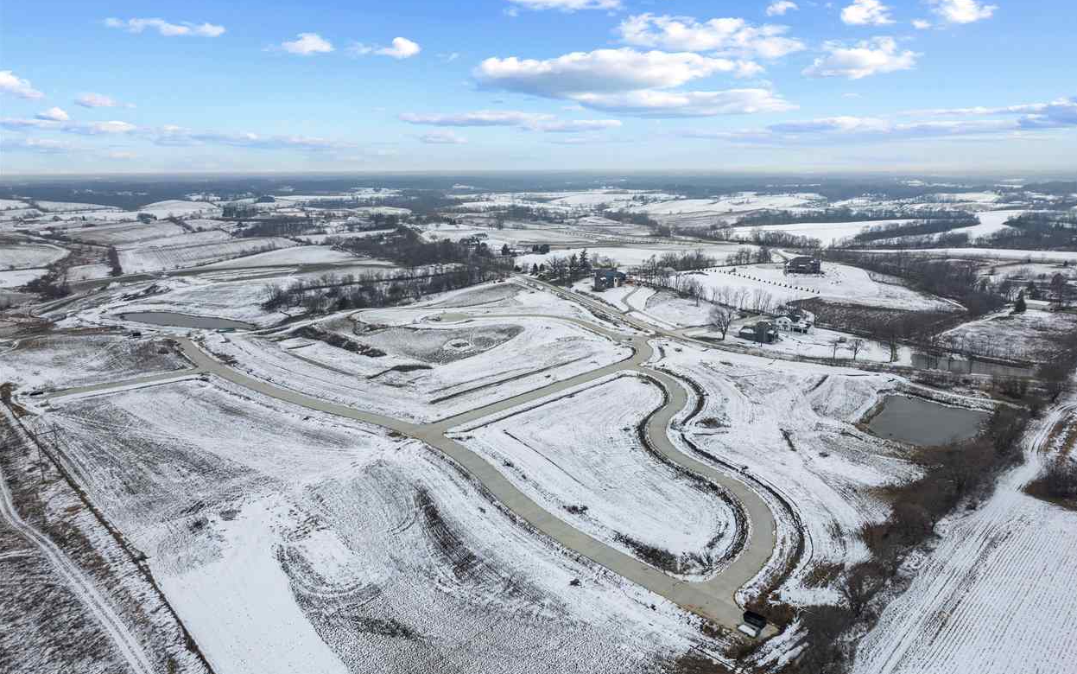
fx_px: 675
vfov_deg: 53.0
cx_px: 551
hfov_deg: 77.1
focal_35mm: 23
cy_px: 308
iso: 100
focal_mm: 8.38
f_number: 2.8
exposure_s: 1/500
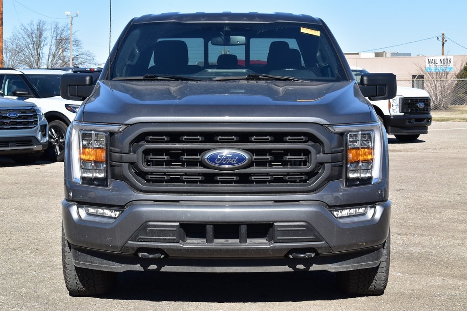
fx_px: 1070
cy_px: 156
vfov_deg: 16.6
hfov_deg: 24.6
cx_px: 234
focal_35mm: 82
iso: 400
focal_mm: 55
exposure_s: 1/400
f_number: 11
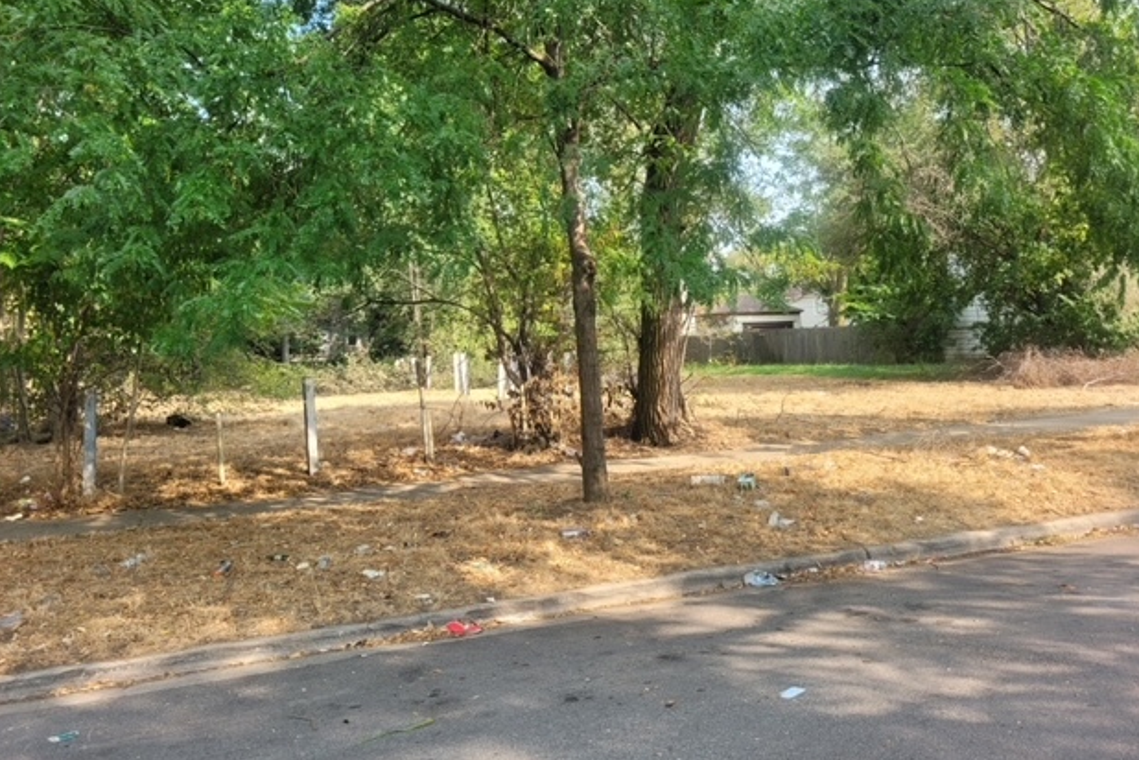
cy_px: 336
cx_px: 553
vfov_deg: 46.3
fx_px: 886
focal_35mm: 28
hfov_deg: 65.5
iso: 40
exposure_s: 1/382
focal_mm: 5.4
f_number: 1.8
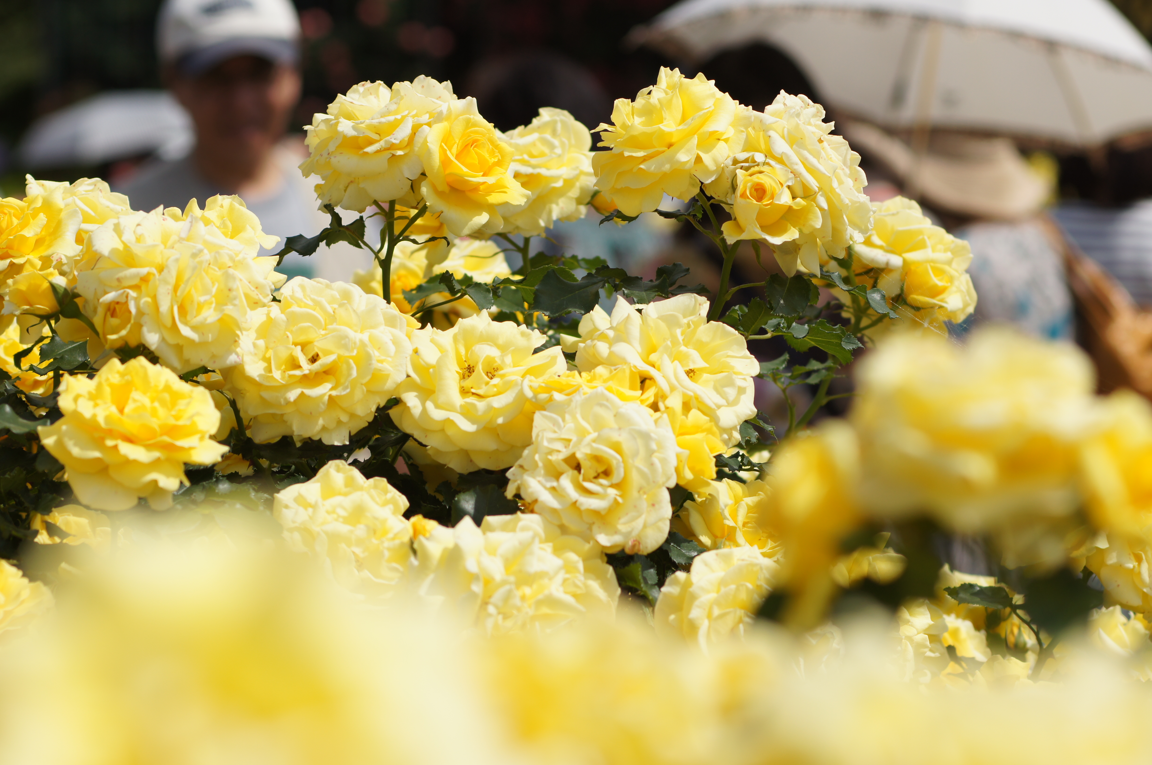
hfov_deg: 13.7
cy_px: 382
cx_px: 576
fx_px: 4795
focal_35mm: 150
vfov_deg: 9.1
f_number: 5.6
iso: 100
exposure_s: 1/1000
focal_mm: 100
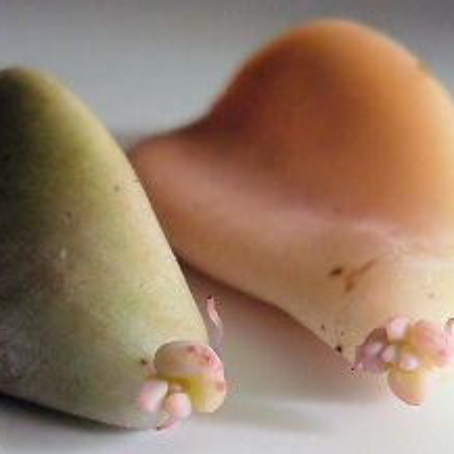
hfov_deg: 30.0
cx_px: 190
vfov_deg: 30.0
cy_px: 241
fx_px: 846
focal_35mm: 57
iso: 200
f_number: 2.8
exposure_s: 1/100
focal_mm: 5.8
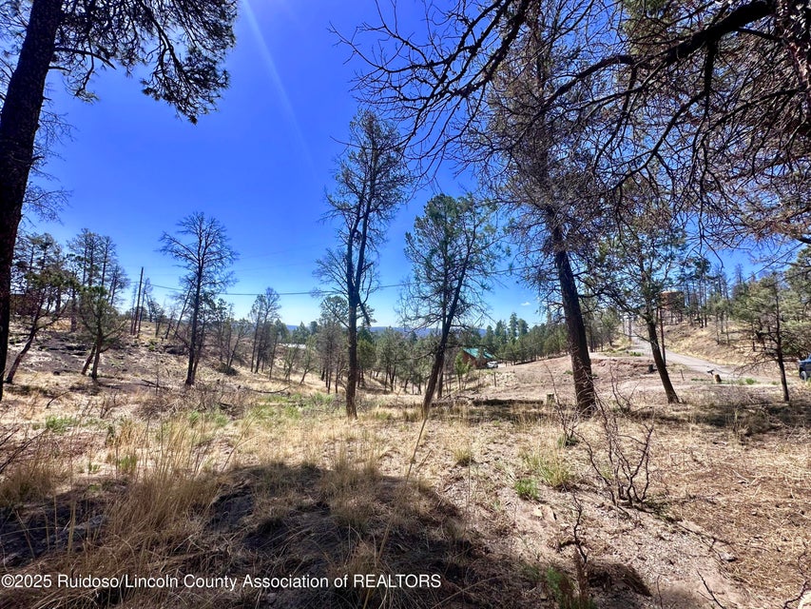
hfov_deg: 102.1
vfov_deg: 85.7
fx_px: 328
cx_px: 406
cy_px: 304
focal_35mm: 14
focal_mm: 2.22
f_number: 2.2
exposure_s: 1/1618
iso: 40
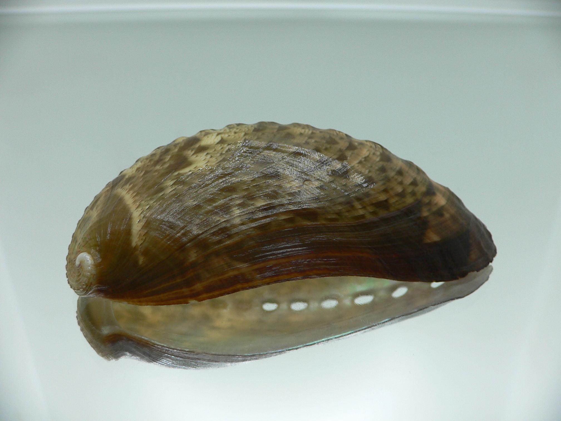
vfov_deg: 40.7
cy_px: 210
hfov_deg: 52.6
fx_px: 567
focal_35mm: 35
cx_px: 280
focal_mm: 4.6
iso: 80
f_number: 2.8
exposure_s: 1/60
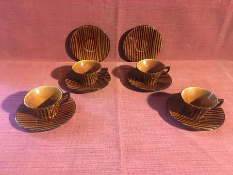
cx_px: 116
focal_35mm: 29
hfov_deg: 61.7
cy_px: 88
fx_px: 195
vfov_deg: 48.2
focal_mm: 4.15
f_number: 2.2
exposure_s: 1/17
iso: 200
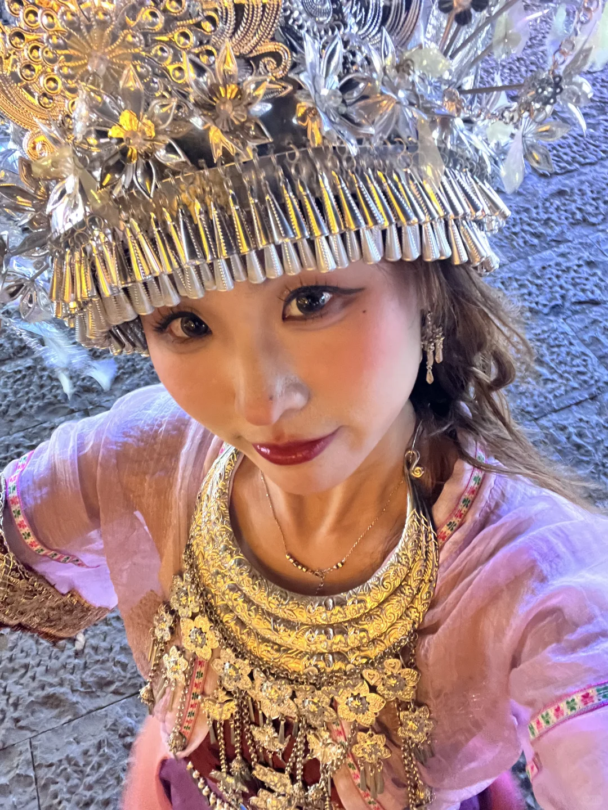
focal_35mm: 30
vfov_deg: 60.0
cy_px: 405
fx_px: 703
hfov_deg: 46.8
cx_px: 304
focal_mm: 2.71
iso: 1000
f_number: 2.2
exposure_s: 1/17
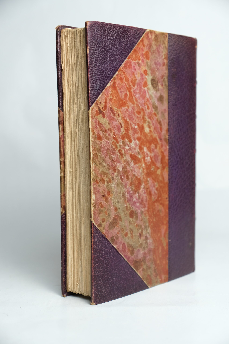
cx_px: 114
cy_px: 172
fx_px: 496
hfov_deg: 26.0
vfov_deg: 38.2
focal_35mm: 52
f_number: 4
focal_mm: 34.5
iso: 400
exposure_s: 1/100
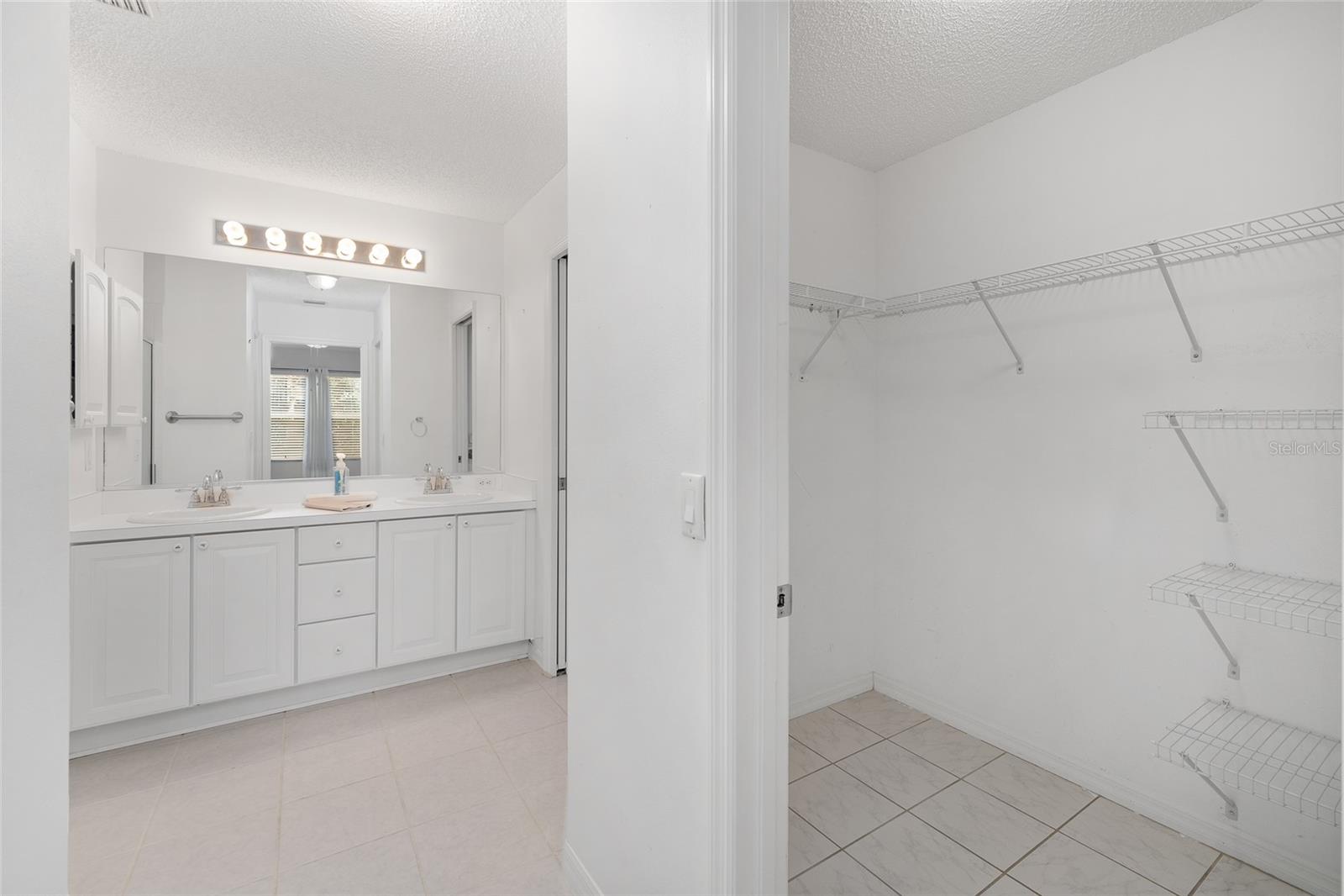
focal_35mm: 16
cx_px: 672
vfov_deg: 73.7
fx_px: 597
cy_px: 448
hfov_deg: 96.7
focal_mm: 16
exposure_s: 1/10
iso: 125
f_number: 6.3
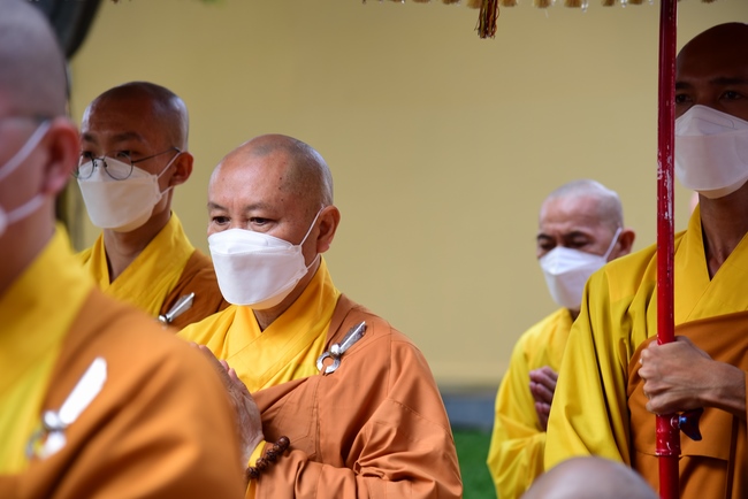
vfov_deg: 11.4
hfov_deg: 17.1
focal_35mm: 120
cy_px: 250
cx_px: 374
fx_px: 2494
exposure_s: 1/100
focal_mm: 120
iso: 100
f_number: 4
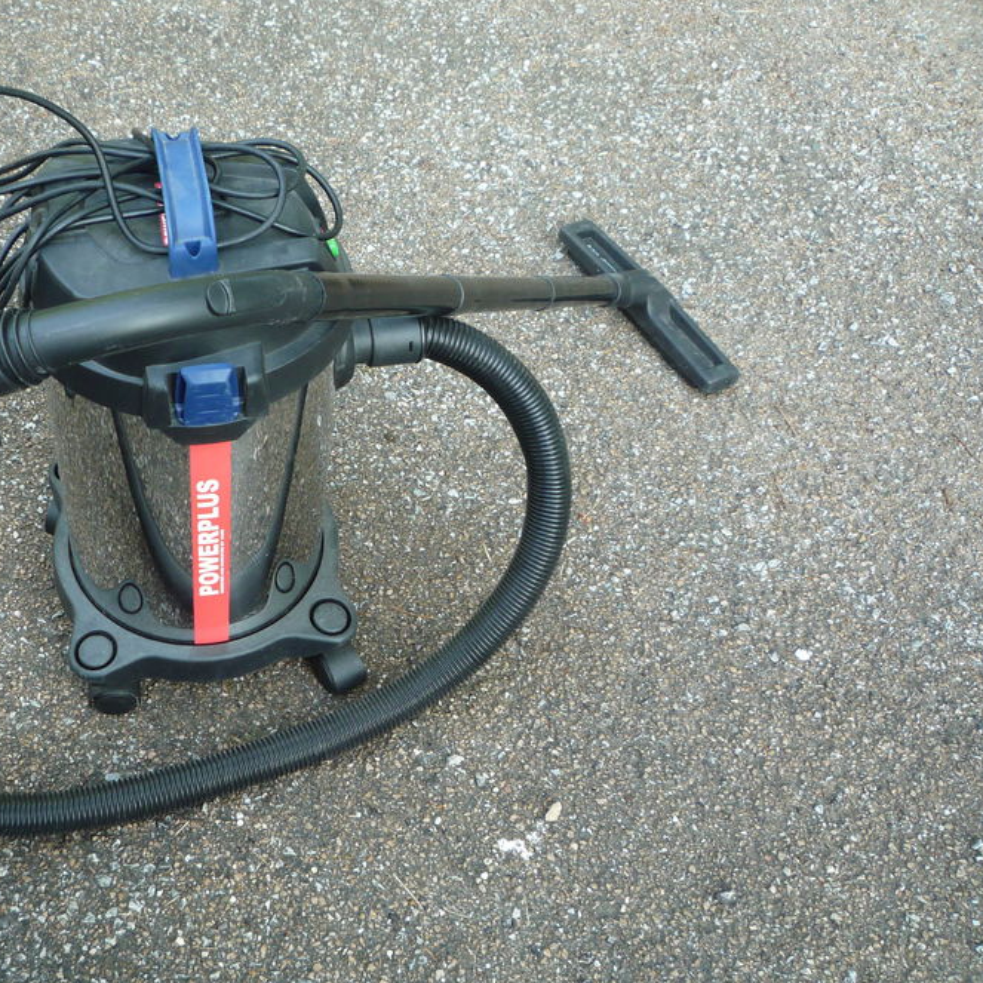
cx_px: 267
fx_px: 1285
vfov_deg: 41.9
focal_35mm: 40
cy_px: 495
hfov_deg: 40.9
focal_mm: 5.2
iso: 125
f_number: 3.3
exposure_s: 1/30
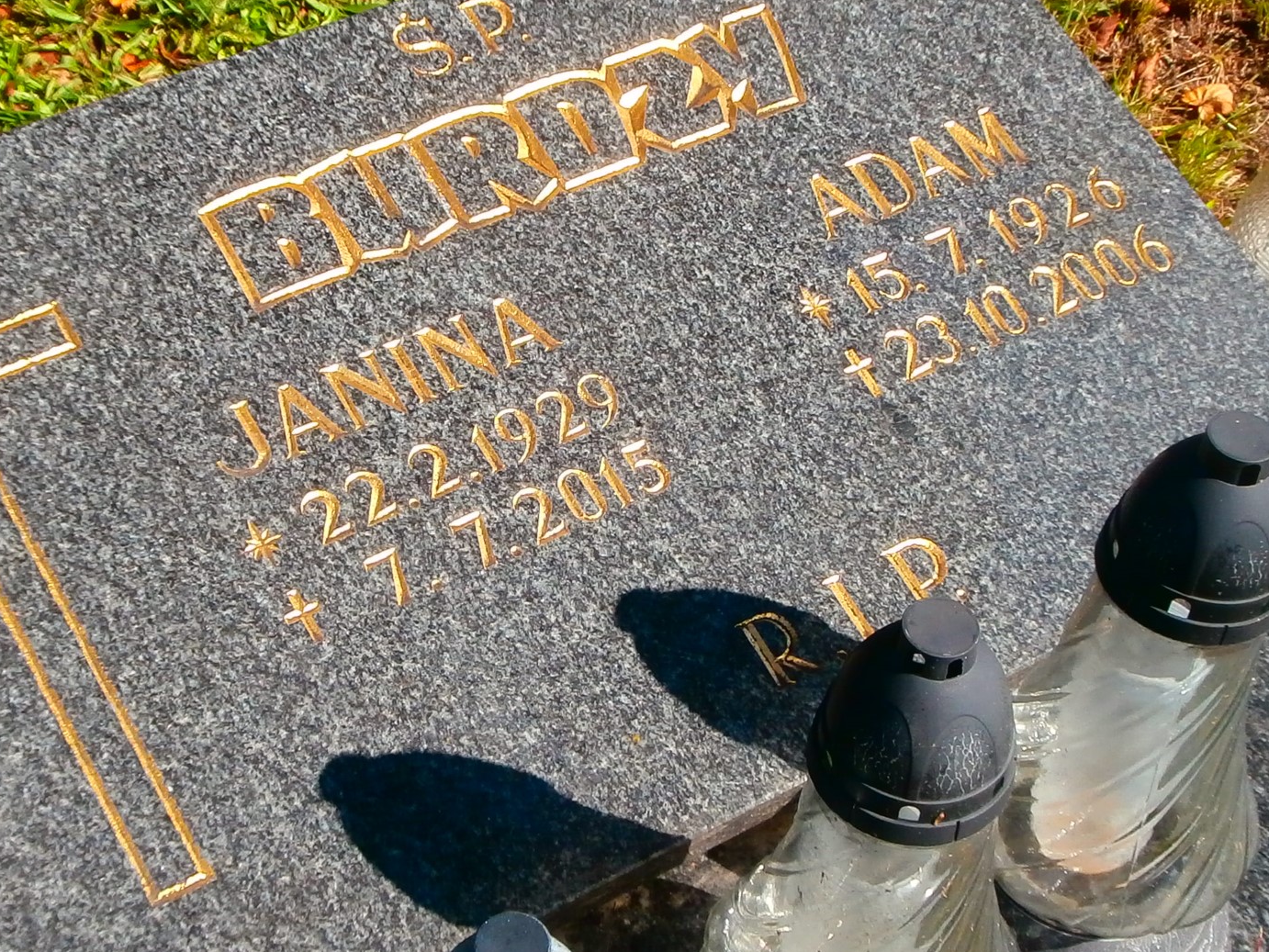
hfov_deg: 29.8
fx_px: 2383
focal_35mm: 65
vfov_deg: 22.6
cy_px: 438
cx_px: 548
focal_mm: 5.36
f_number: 3.5
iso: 100
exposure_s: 1/640
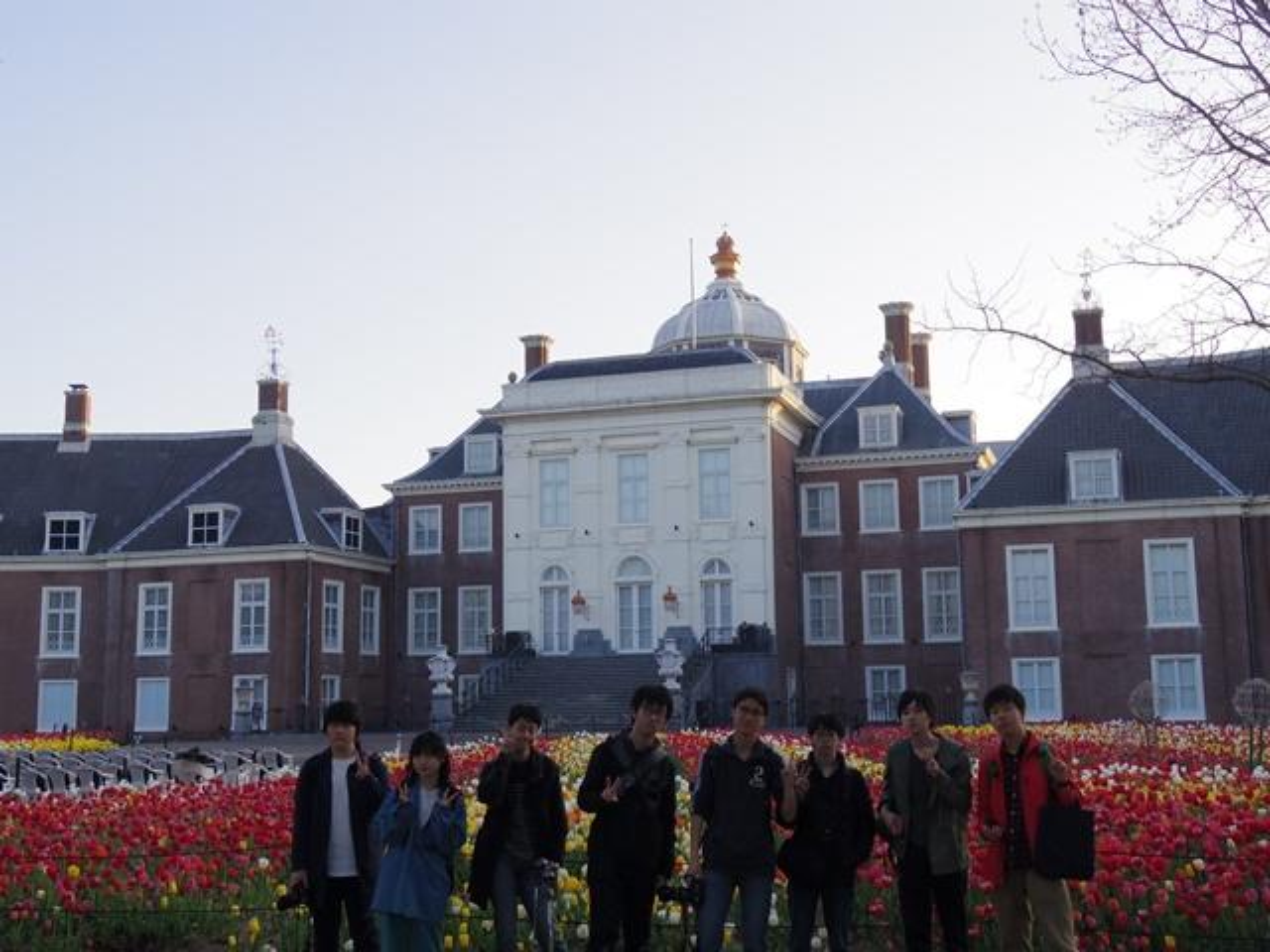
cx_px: 635
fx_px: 1504
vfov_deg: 35.1
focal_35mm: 41
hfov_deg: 45.8
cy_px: 476
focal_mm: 9
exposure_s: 1/500
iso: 500
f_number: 4.5
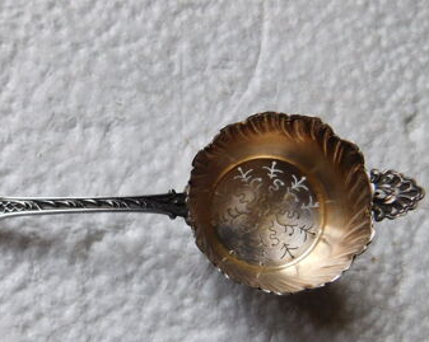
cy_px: 219
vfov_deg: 45.3
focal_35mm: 32
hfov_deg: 54.4
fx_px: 406
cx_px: 136
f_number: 3
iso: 220
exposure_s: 1/30
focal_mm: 4
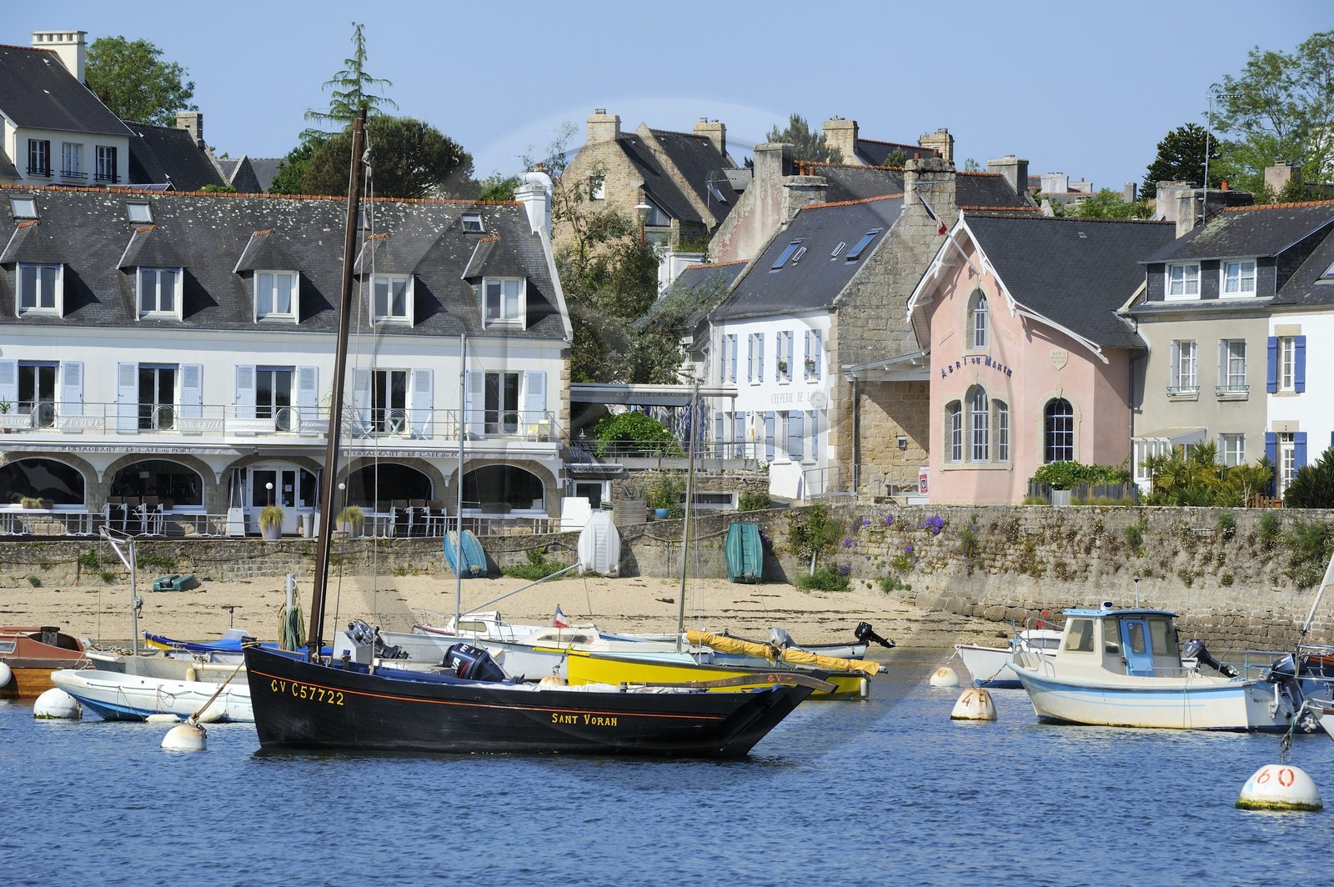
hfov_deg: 10.3
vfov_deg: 6.9
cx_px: 667
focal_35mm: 200
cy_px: 444
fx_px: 7405
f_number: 14
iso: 400
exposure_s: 1/640
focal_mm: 200
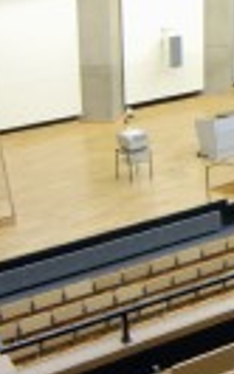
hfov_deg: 12.8
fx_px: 891
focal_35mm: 87
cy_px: 66
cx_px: 484
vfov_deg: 23.4
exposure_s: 1/2
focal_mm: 13
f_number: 18
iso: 400
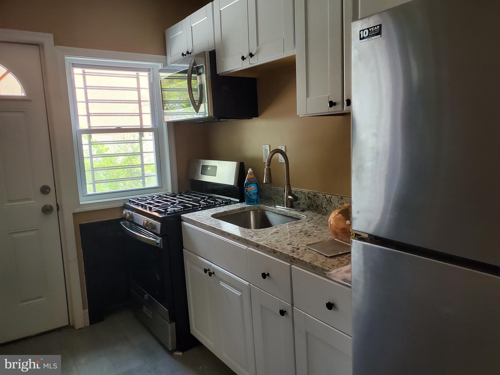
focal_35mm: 26
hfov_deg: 67.3
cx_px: 250
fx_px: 376
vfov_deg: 53.1
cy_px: 188
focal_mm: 4.3
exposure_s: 1/120
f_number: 2.4
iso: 320
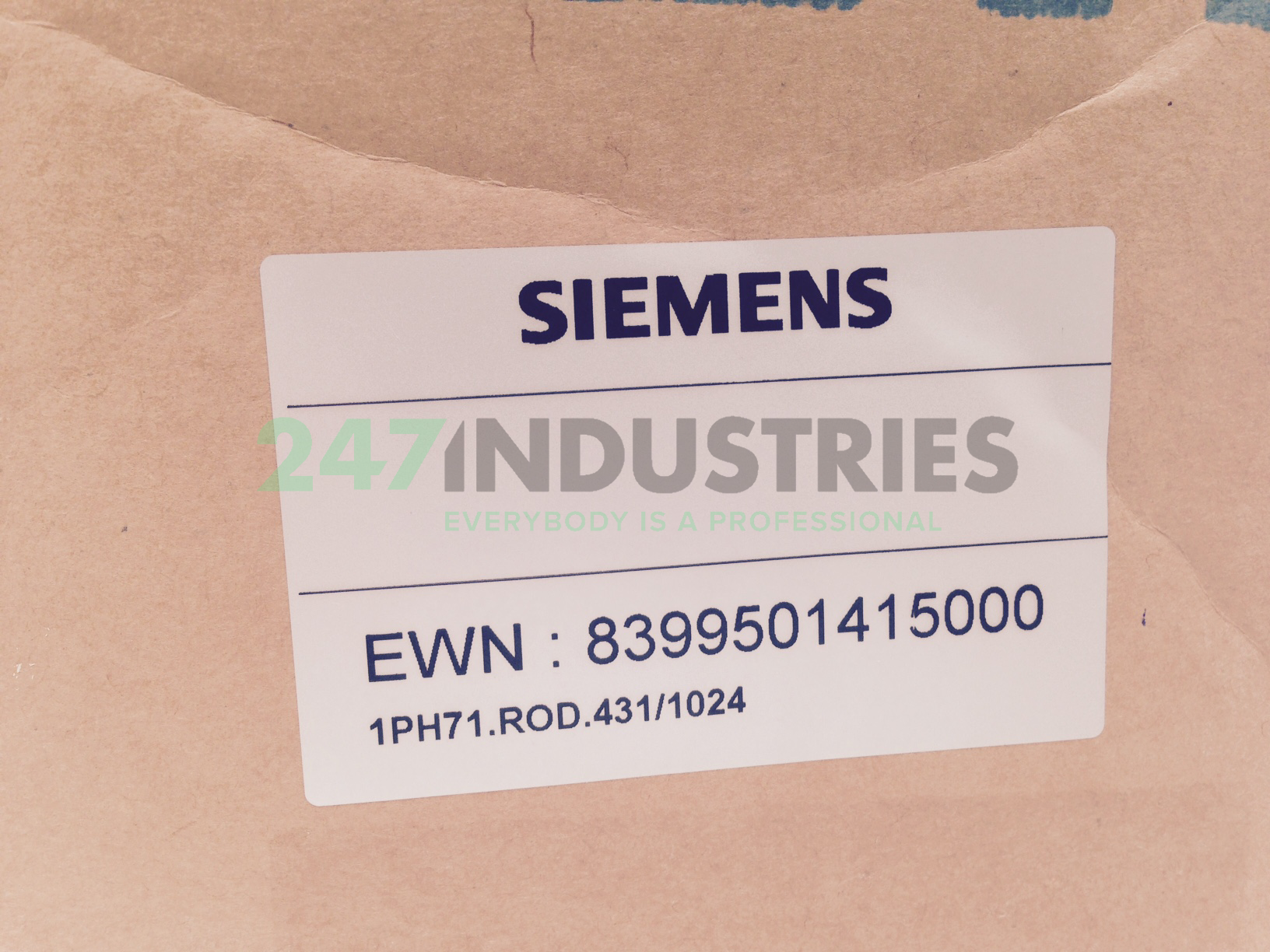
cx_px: 635
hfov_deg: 55.4
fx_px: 1211
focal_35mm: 33
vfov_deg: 42.9
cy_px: 476
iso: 50
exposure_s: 1/40
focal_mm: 4.12
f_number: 2.4
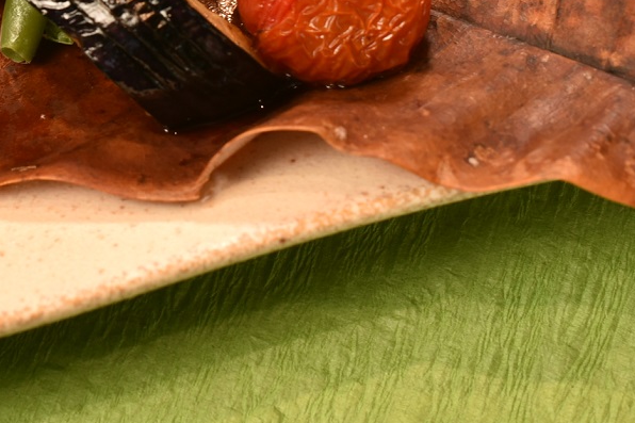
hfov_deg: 12.6
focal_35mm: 161
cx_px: 24
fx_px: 2839
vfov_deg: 8.3
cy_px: -217
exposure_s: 1/10
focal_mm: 50
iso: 100
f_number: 8
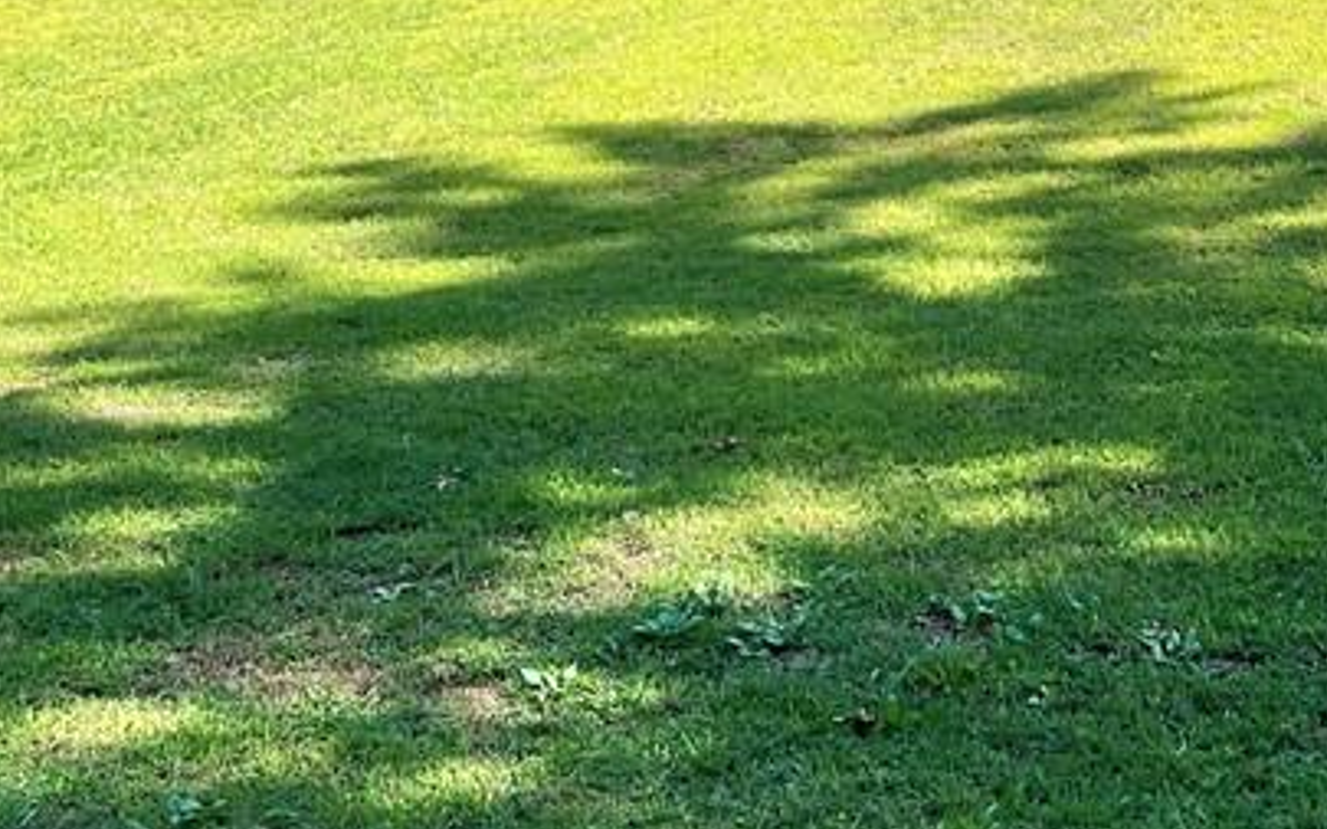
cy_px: -36
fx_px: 2423
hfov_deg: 30.0
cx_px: 1045
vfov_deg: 18.8
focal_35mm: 67
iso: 32
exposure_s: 1/1279
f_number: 1.6
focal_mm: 5.1
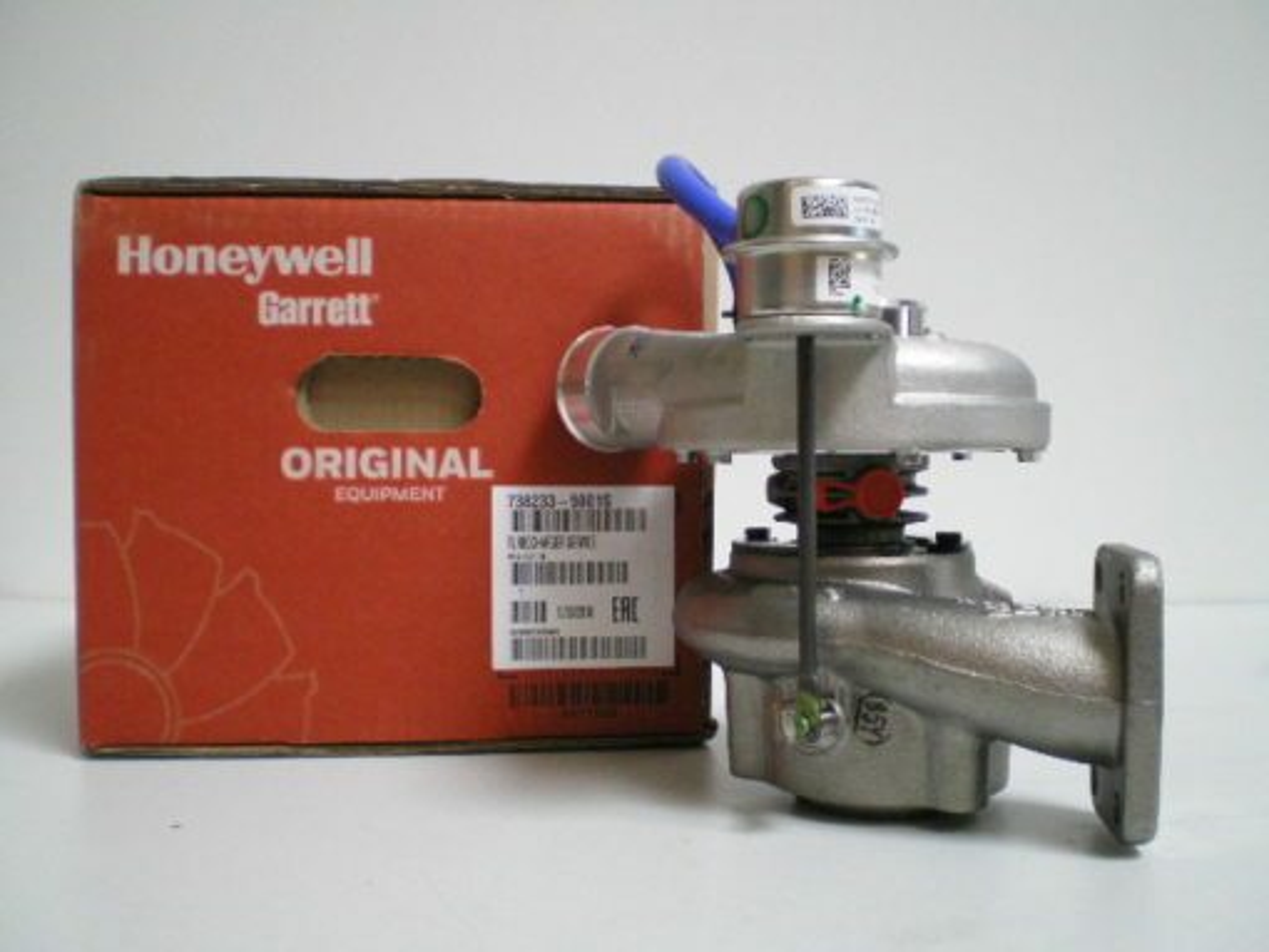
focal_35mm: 38
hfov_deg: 49.0
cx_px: 634
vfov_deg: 37.8
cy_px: 476
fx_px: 1394
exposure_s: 1/20
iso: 400
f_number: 3.1
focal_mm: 6.3
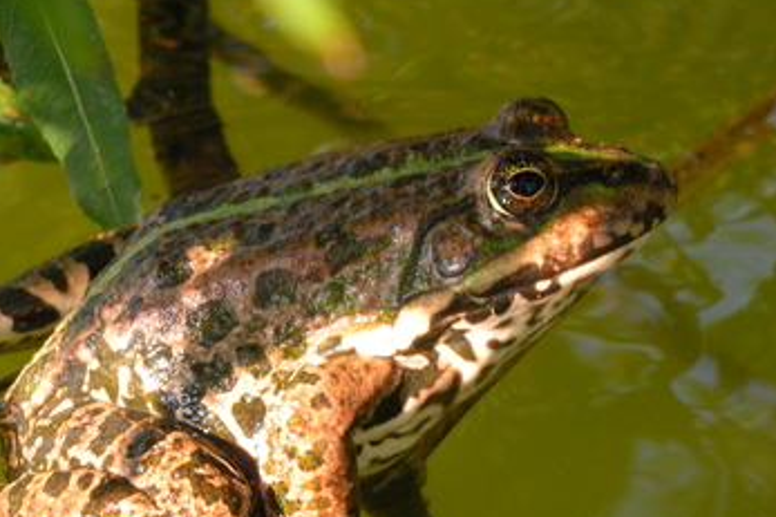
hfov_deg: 15.2
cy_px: 280
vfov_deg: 10.1
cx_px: 358
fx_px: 2908
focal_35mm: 135
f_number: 5
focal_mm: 17.4
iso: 180
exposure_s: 1/117
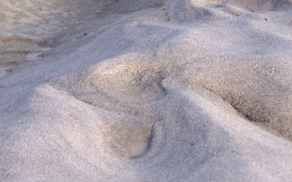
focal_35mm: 160
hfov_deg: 12.9
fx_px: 1272
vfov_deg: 8.0
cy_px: -85
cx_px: 6
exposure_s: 1/350
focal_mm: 9.8
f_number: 3.2
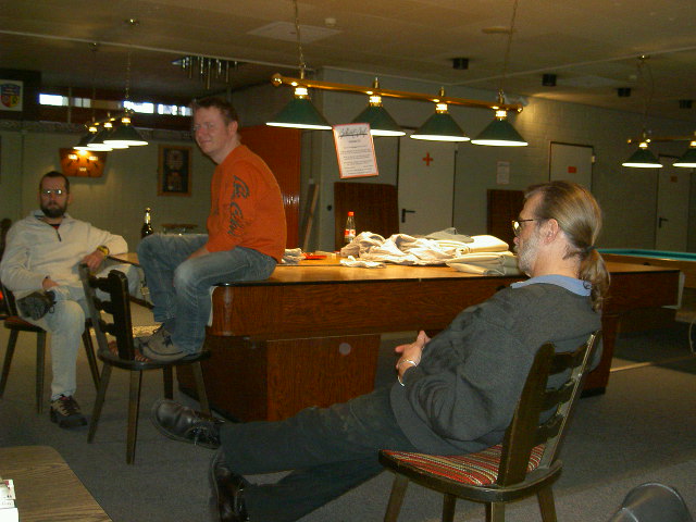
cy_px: 261
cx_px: 348
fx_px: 784
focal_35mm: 39
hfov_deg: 47.9
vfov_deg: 36.8
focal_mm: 8
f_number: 2.8
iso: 100
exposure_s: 1/59.5
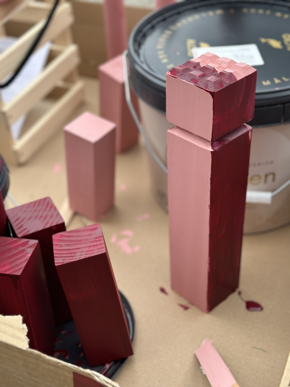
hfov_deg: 30.3
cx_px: 145
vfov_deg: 39.7
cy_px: 194
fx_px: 536
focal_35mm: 48
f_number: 1.78
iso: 80
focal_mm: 6.86
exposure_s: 1/944
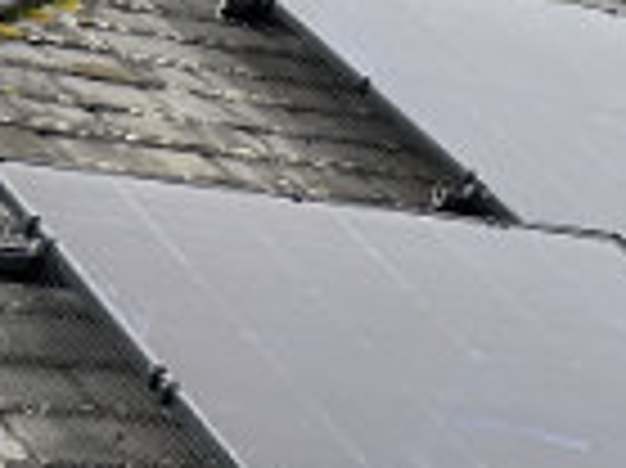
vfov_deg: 9.5
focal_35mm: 150
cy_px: 770
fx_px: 2710
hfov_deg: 11.4
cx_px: 1410
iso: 50
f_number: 1.5
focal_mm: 5.7
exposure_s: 1/696
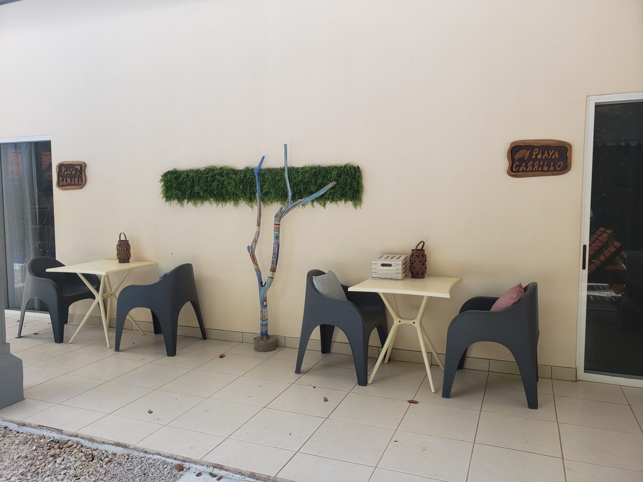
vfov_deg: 53.1
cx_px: 322
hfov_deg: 67.3
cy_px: 241
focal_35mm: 26
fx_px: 483
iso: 50
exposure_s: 1/210
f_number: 2.4
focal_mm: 4.3
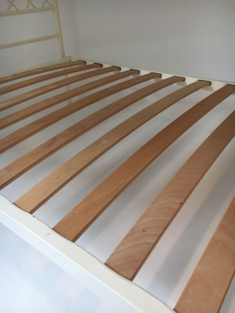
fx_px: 262
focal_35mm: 29
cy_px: 156
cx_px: 118
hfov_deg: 48.2
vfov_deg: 61.7
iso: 32
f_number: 2.2
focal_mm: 4.15
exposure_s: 1/50
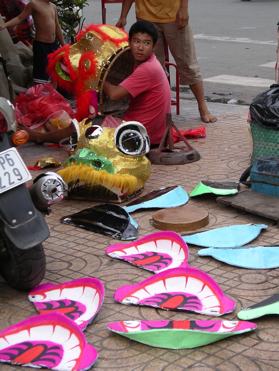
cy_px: 164
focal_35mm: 100
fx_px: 1075
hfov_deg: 14.8
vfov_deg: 19.6
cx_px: 165
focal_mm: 17.4
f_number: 3.6
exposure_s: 1/200
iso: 64
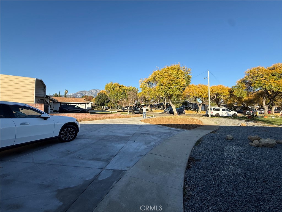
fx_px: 114
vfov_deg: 85.7
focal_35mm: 14
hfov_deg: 102.1
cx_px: 141
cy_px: 106
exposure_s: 1/1312
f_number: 2.2
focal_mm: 2.22
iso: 50
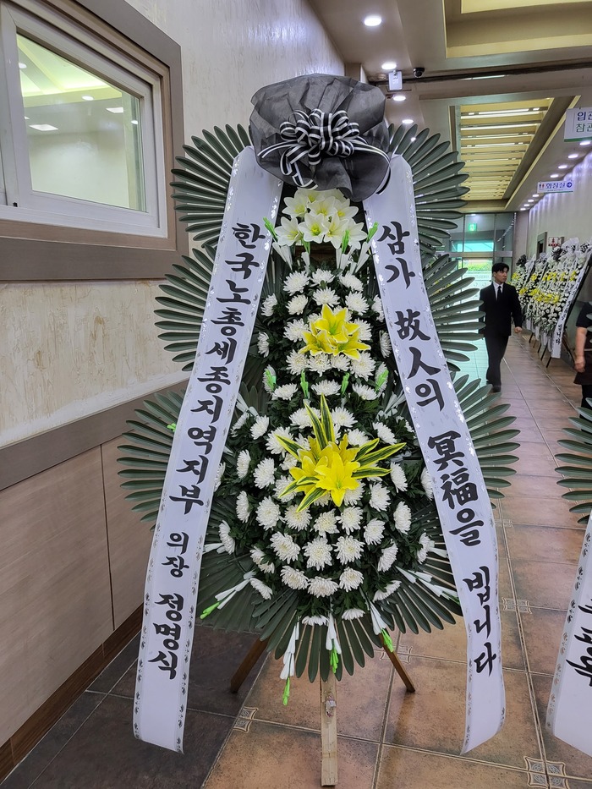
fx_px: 593
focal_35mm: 26
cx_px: 296
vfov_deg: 67.3
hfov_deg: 53.1
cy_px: 394
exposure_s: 1/40
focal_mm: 4.25
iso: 250
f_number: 1.8
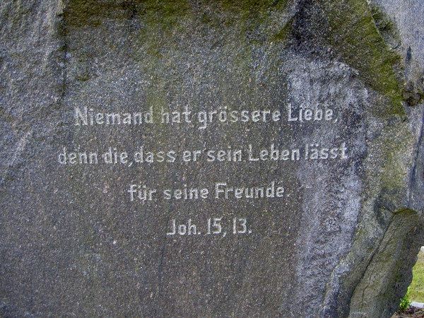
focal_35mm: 39
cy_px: 159
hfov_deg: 47.9
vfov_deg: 36.8
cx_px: 212
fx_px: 478
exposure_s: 1/250
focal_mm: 8
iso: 200
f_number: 2.8
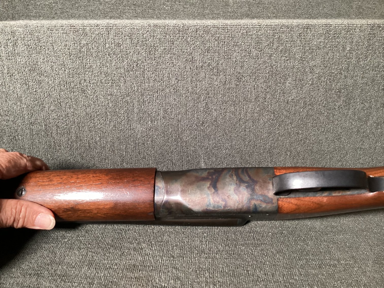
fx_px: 344
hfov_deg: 58.3
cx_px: 192
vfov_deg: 45.4
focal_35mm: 31
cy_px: 144
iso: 400
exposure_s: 1/40
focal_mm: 3.3
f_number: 2.4
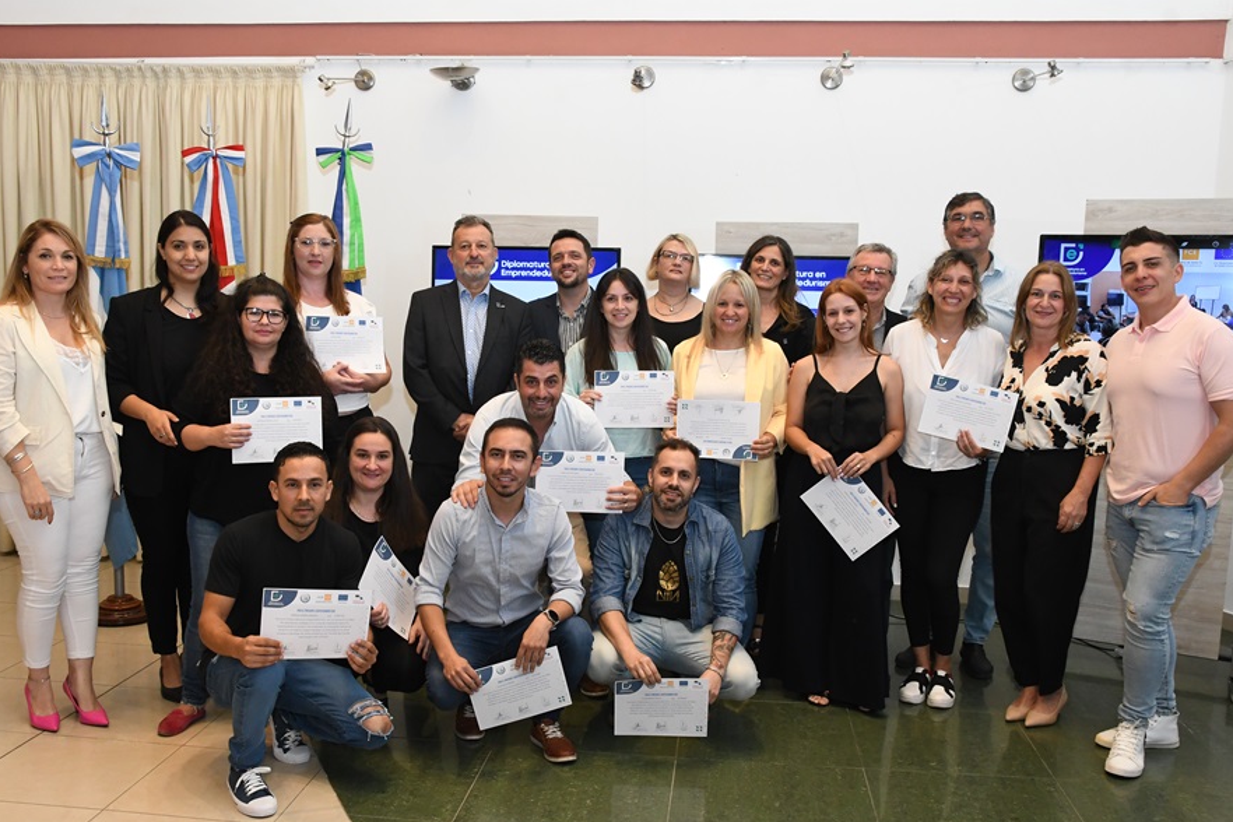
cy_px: 452
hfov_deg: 55.8
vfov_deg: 38.8
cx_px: 593
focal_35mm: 34
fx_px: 1164
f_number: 8
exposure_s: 1/125
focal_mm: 20
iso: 2000
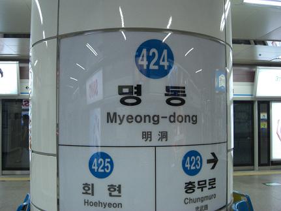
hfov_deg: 49.0
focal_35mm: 38
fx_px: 308
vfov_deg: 37.7
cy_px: 106
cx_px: 140
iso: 400
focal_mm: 7.9
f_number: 2.8
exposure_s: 1/80
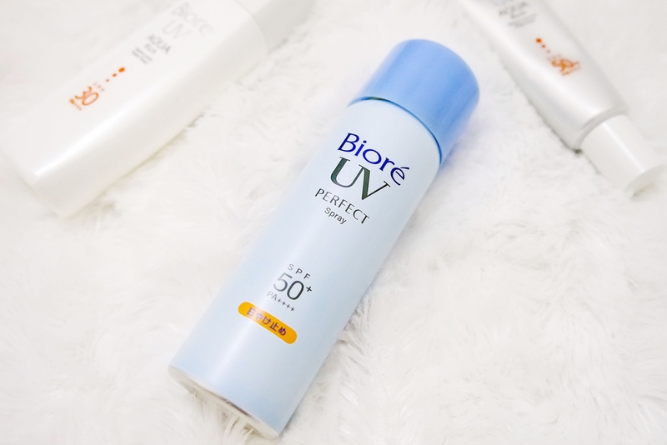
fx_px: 667
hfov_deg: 53.1
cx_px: 334
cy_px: 222
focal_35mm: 36
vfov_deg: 36.9
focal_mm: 24
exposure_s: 1/80
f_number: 4
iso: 6400
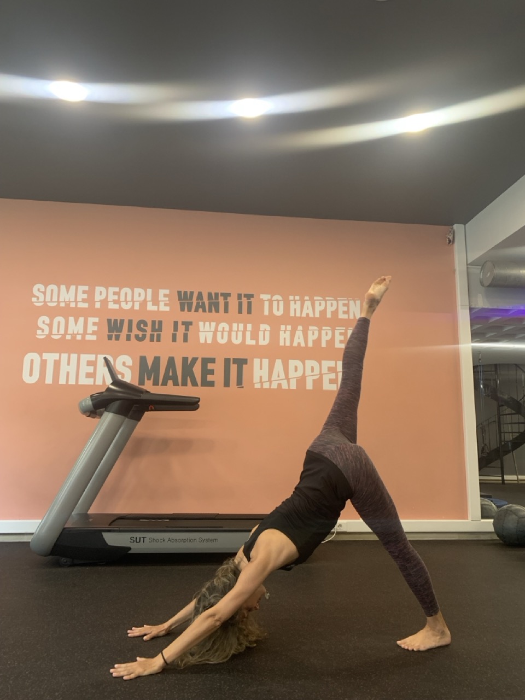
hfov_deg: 53.1
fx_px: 526
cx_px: 262
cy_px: 350
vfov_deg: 67.3
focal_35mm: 26
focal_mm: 4.25
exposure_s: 1/50
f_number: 1.8
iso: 125
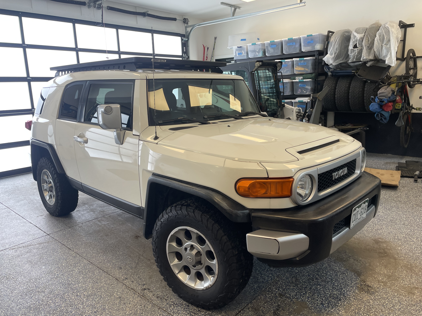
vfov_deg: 53.1
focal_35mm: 26
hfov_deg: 67.3
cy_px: 158
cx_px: 211
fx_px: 317
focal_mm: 4.2
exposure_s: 1/120
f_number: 1.6
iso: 50
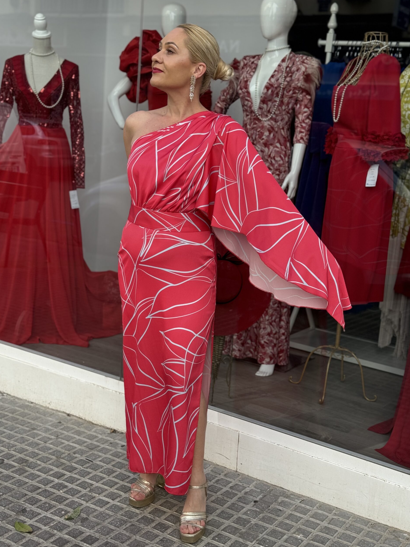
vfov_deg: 38.9
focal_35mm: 49
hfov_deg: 29.7
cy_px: 269
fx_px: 774
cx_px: 207
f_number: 1.78
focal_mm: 6.86
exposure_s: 1/900
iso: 64
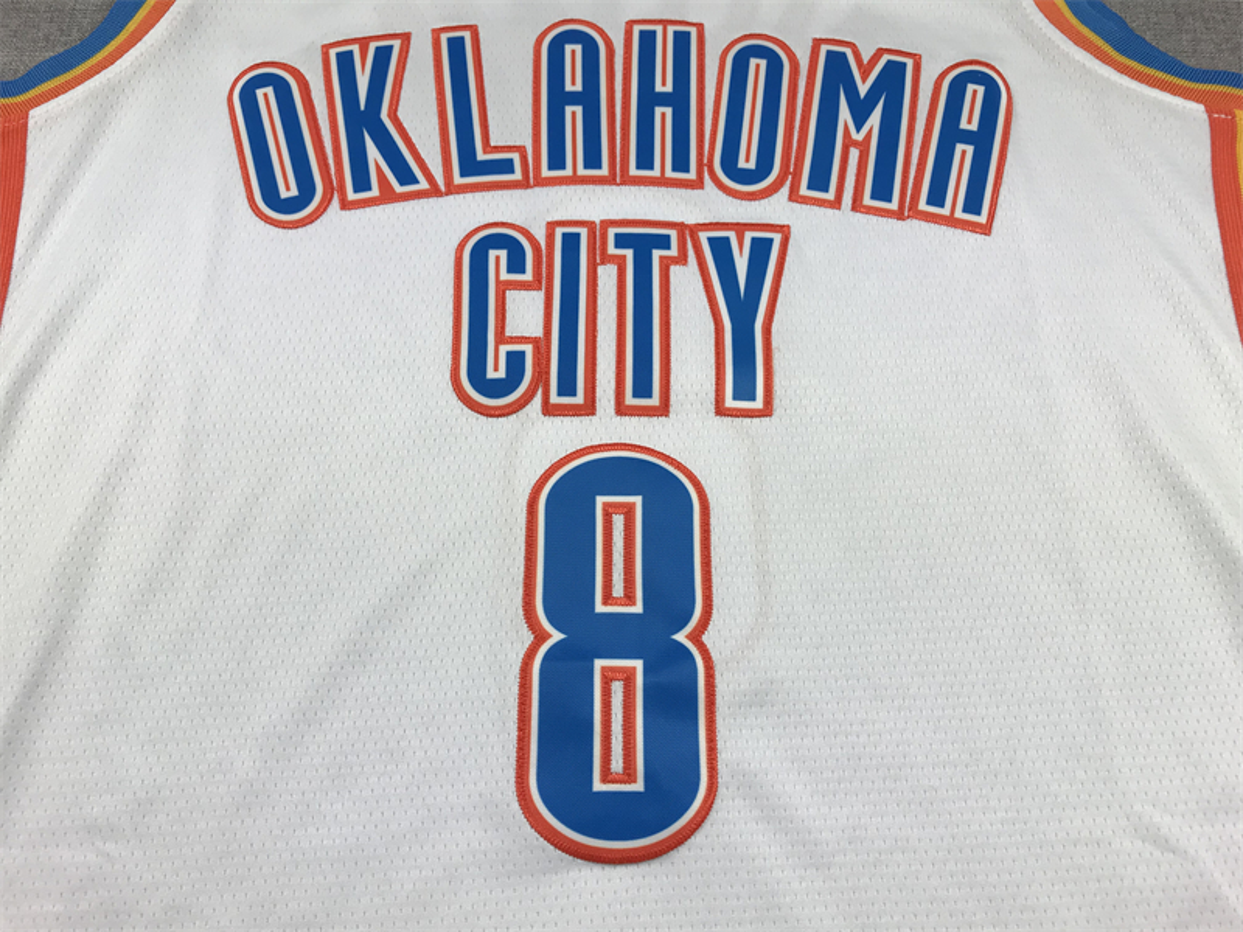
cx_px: 622
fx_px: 1005
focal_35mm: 28
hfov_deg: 63.4
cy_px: 466
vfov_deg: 49.7
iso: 20
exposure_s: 1/182
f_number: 1.8
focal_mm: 3.99
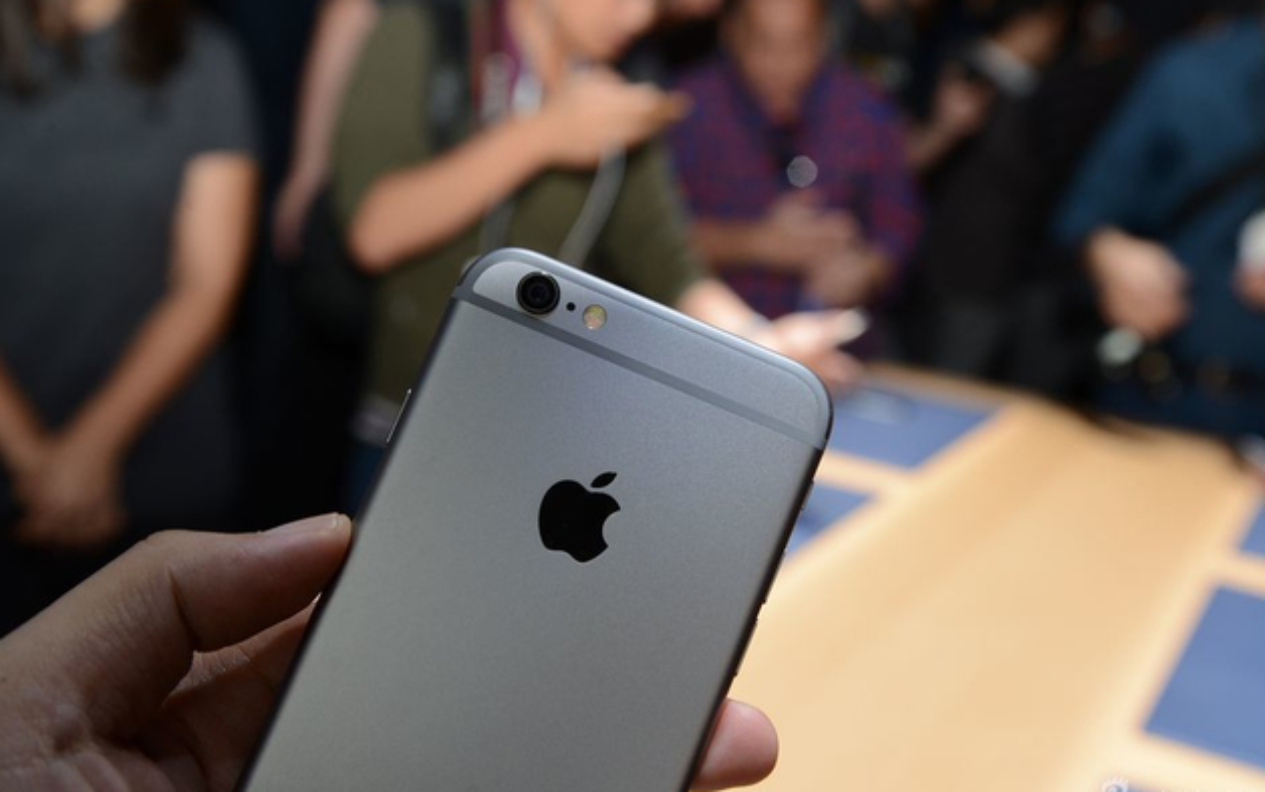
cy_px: 394
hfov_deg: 37.5
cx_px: 622
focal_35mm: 54
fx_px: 1862
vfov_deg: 24.0
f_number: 8
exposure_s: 1/60
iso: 1250
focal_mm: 52
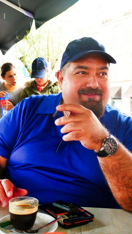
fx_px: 255
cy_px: 117
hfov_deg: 29.0
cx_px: 72
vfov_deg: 49.4
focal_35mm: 41
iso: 2500
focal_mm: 14.3
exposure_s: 1/100
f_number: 3.7
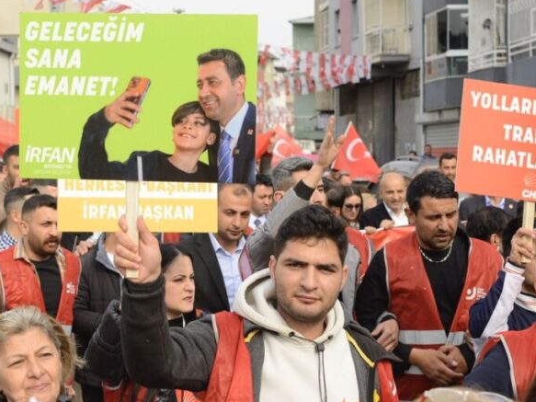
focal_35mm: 93
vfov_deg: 15.9
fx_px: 1440
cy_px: 173
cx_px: 195
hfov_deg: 21.0
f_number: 6.3
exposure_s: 1/800
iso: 640
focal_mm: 55
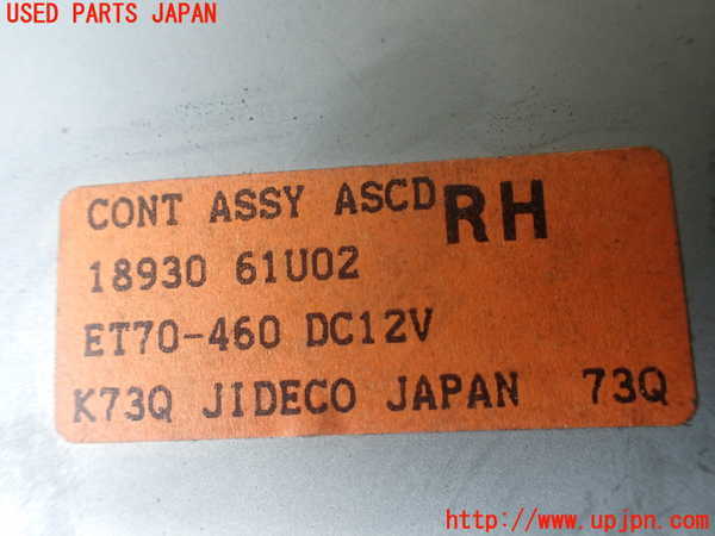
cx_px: 358
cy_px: 268
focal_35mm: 30
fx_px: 620
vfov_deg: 46.8
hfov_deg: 60.0
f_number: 2.3
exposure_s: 1/125
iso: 320
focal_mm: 5.4
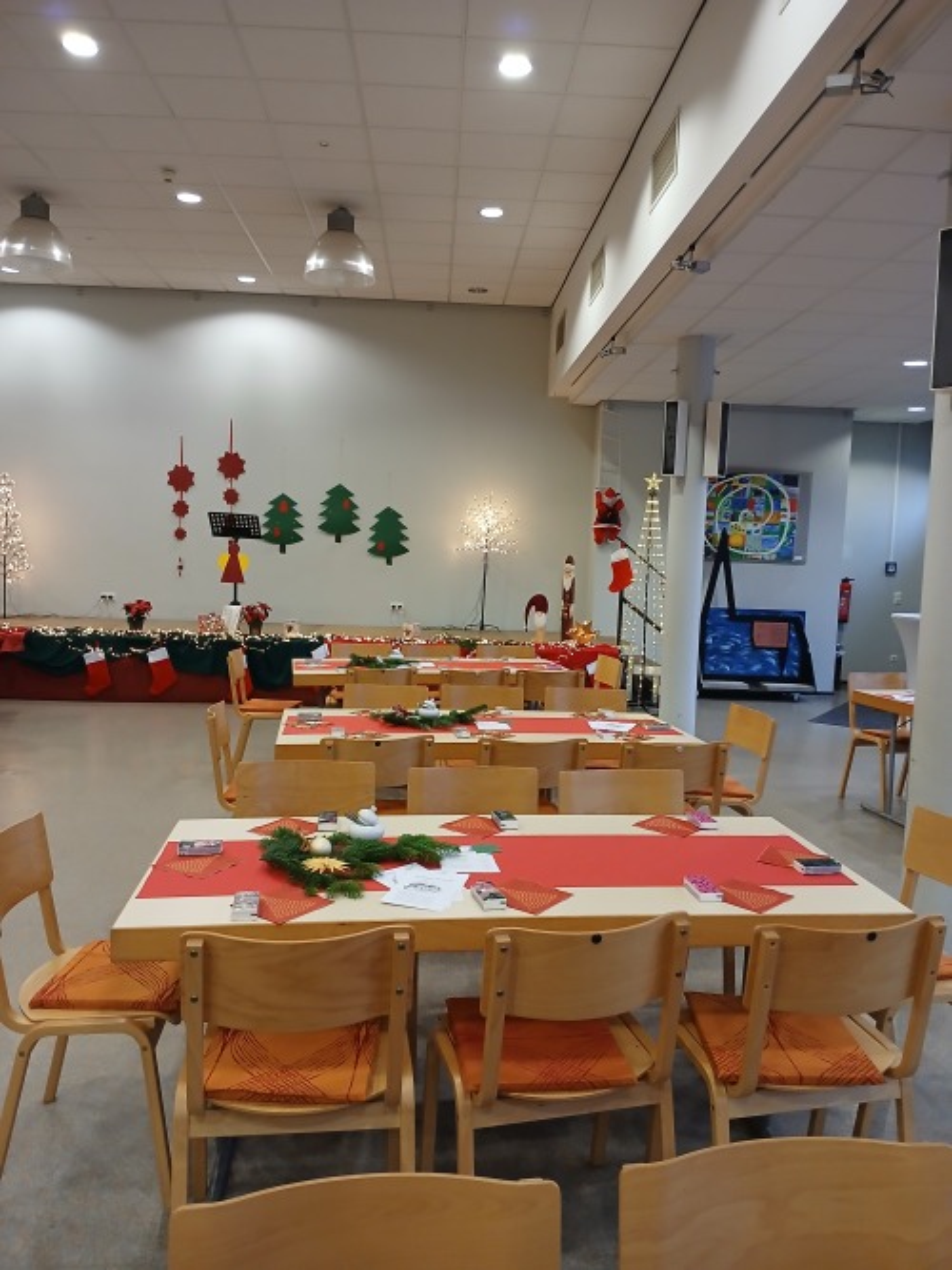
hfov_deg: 53.0
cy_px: 635
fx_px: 954
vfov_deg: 67.3
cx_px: 476
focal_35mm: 26
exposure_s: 1/33.3
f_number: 1.8
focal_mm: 3.98
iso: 250
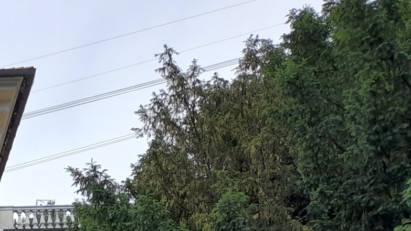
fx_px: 970
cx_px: -241
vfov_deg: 12.3
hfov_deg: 20.0
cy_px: 429
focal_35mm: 89
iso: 20
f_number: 2
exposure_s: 1/280
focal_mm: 4.6
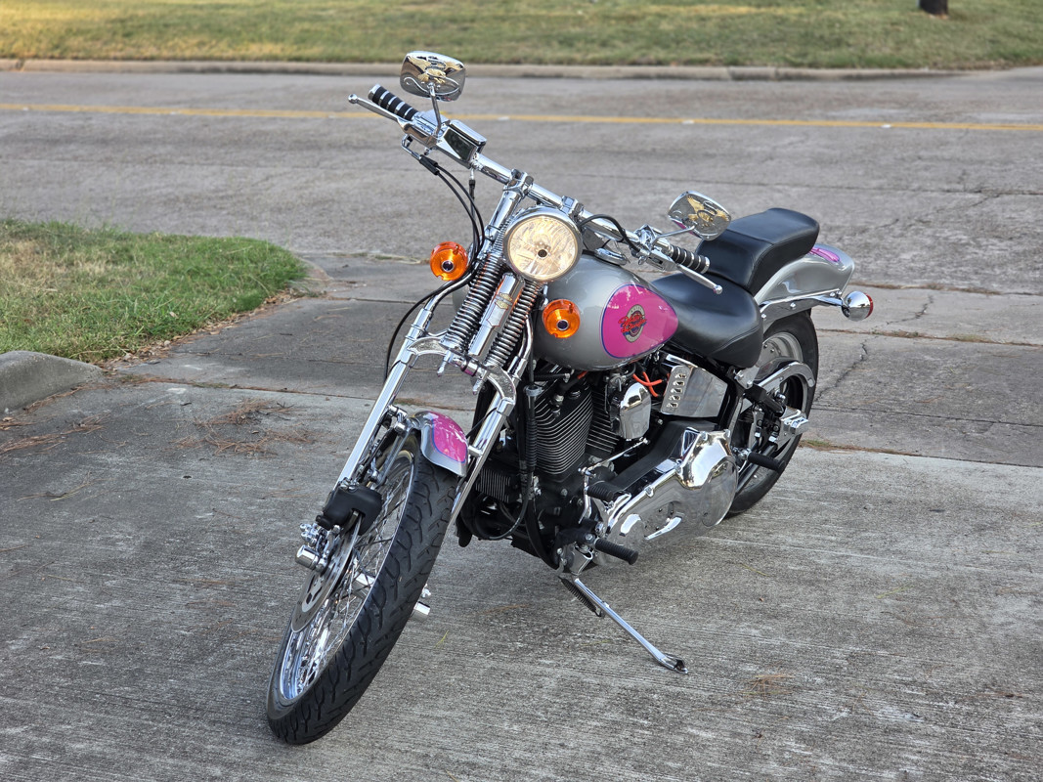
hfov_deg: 28.2
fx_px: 2079
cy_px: 391
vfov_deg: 21.3
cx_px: 522
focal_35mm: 69
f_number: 2.4
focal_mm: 7.9
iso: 50
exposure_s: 1/190
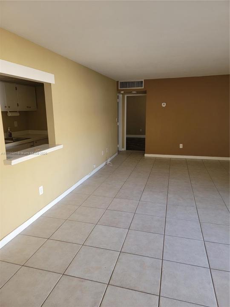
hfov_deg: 56.8
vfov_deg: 71.6
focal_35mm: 24
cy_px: 154
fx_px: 213
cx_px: 115
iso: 125
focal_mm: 6.7
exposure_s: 1/120
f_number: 1.8
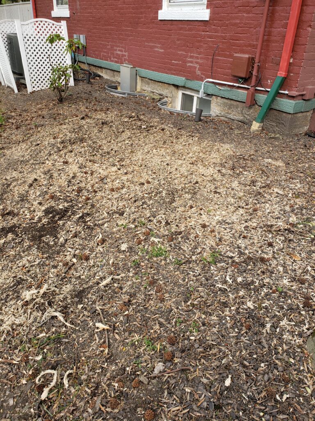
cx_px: 158
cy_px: 210
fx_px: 315
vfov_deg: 67.3
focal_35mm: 26
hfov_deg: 53.1
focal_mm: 4.3
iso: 50
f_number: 2.4
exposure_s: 1/166
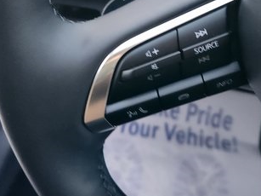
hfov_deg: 39.6
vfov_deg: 29.4
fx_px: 362
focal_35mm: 48
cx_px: 145
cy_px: 32
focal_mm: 5.4
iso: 640
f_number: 1.8
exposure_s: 1/24
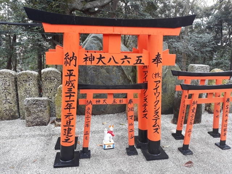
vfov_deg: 51.4
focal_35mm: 27
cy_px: 87
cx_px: 116
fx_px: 181
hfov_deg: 65.3
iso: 80
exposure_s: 1/40
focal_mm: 3.71
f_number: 1.7
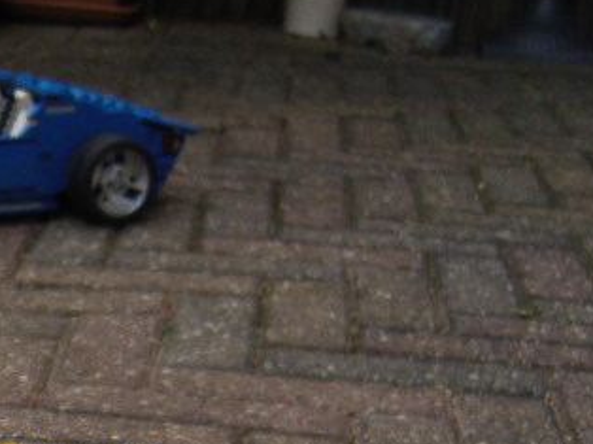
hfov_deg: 16.6
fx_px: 1900
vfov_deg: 13.0
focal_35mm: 111
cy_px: 518
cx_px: -200
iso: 100
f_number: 2.8
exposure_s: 1/125
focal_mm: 7.3
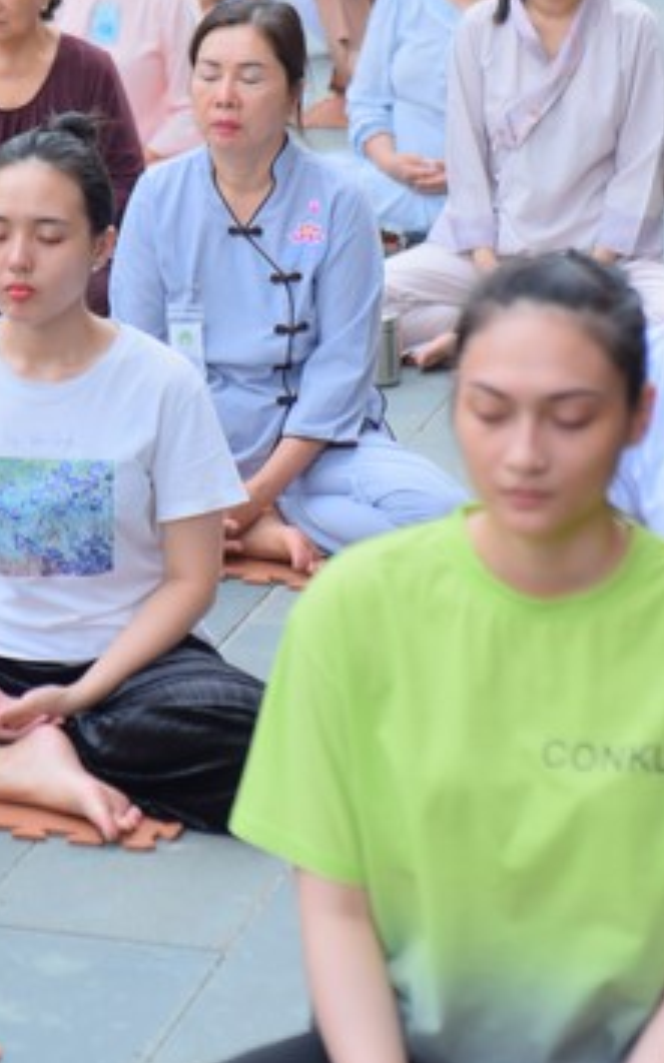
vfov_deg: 15.9
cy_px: 378
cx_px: 38
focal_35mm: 131
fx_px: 3796
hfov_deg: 9.9
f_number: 3.2
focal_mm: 70
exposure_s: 1/200
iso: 100
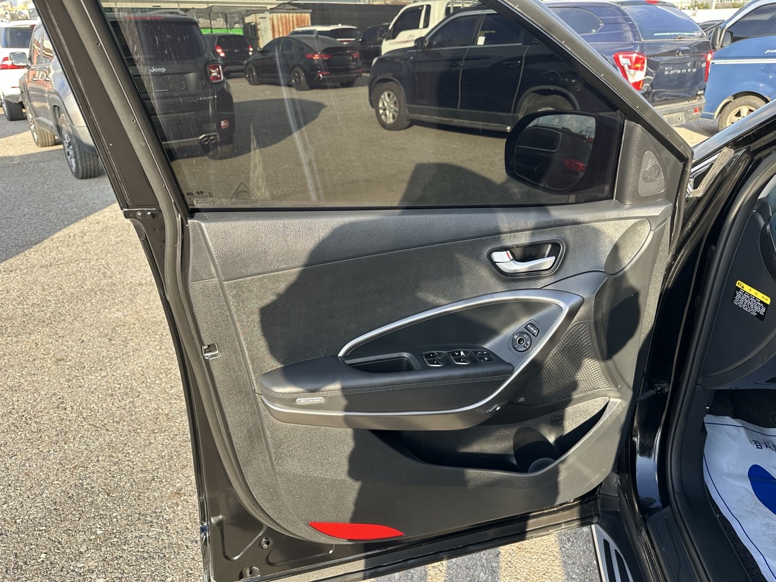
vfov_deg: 56.8
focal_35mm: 24
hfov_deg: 71.6
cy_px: 291
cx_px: 388
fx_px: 538
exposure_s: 1/389
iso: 80
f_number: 1.78
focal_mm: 6.86
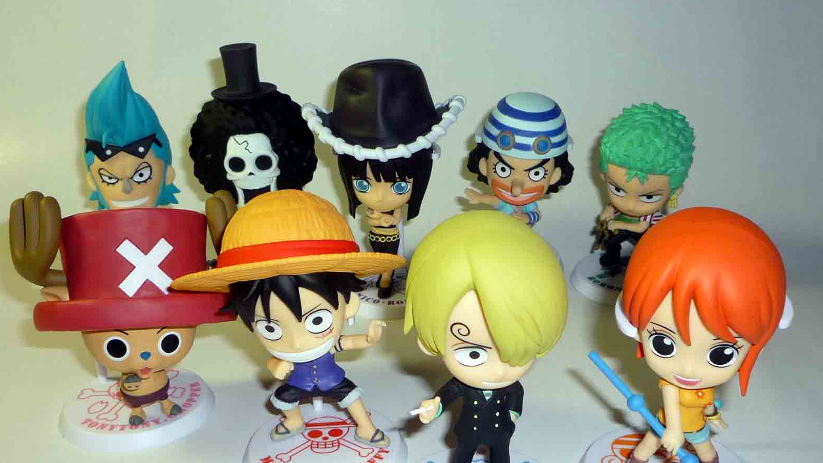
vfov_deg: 29.6
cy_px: 292
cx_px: 405
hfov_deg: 50.5
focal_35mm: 40
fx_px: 873
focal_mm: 4.4
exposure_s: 1/30
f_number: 4
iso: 100
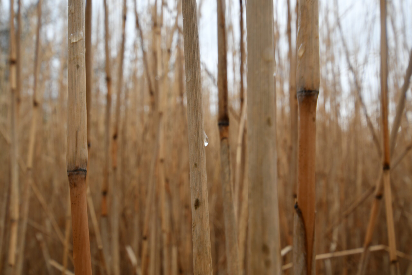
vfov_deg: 36.9
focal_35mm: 36
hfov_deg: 53.1
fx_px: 412
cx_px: 206
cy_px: 138
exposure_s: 1/60
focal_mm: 24
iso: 140
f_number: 8
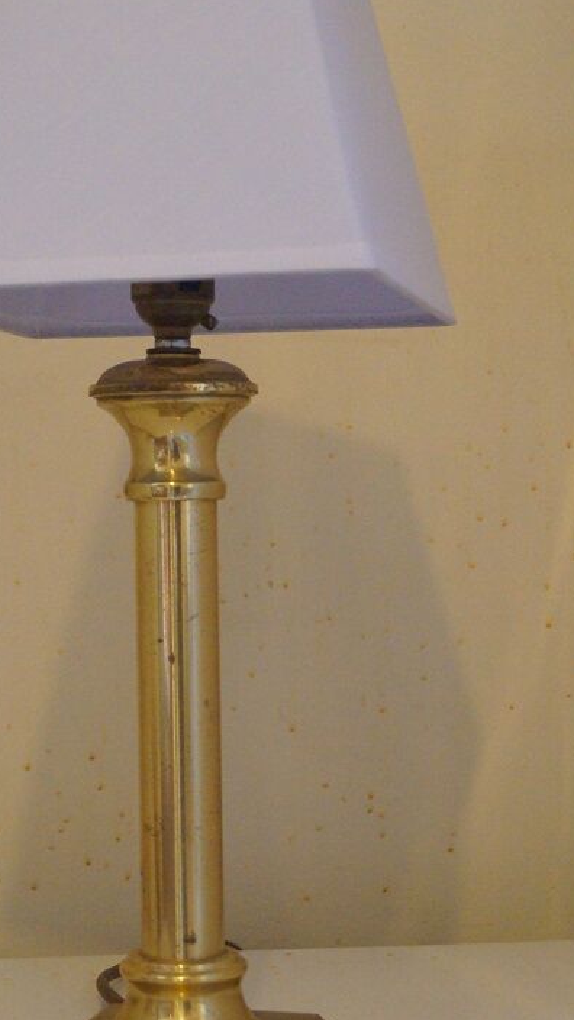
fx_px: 2056
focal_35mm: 76
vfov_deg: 27.9
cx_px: 185
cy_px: 532
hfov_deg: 15.9
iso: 3200
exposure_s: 1/30
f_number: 5
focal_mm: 35
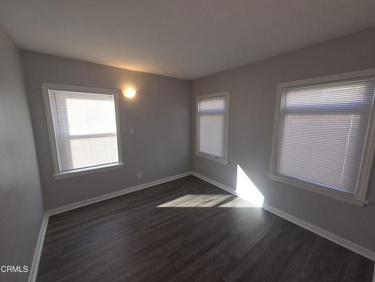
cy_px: 141
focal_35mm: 13
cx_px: 188
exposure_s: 1/120
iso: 64
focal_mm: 2.2
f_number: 2.2
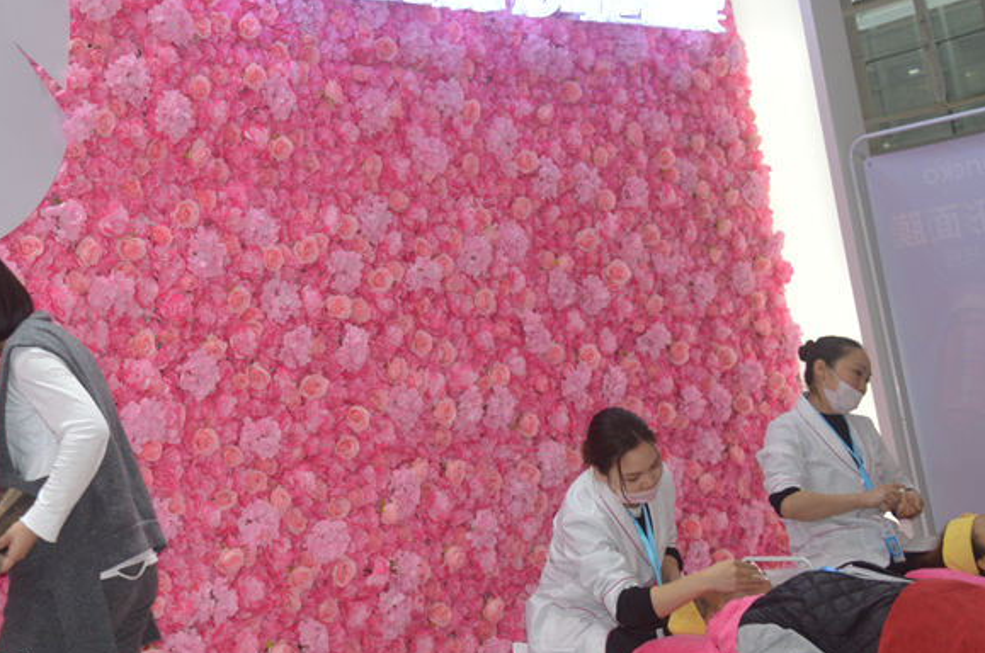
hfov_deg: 34.3
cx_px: 158
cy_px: 88
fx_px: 1530
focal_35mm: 56
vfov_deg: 23.6
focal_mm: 18
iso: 320
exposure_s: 1/125
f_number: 4
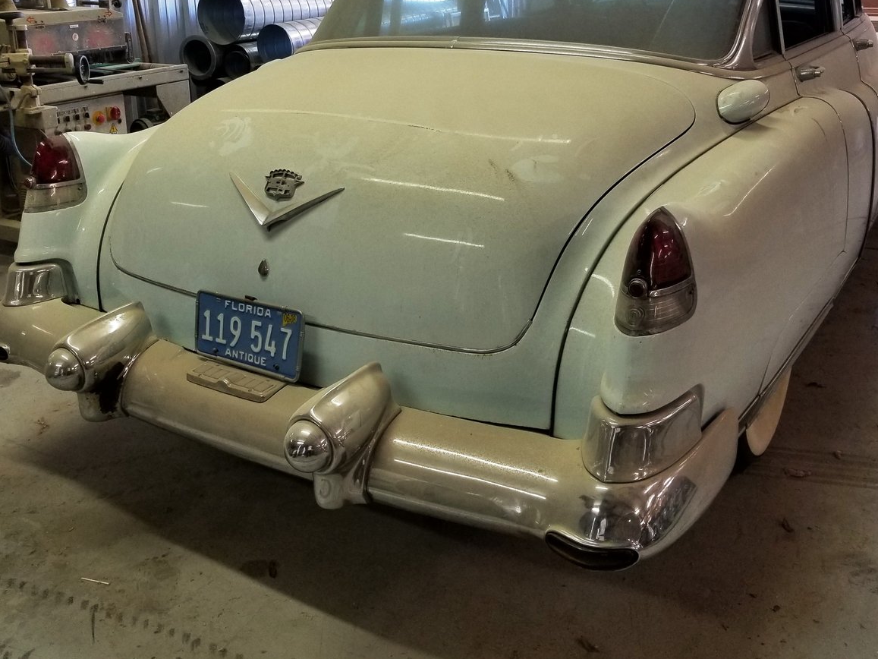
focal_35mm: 34
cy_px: 238
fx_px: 862
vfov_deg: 41.4
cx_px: 440
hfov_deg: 54.0
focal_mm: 4.25
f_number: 1.7
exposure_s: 1/60
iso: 125
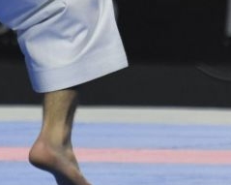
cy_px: -248
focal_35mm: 1201
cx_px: -249
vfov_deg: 1.3
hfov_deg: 1.6
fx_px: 8208
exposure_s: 1/800
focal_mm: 170
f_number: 4
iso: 1250
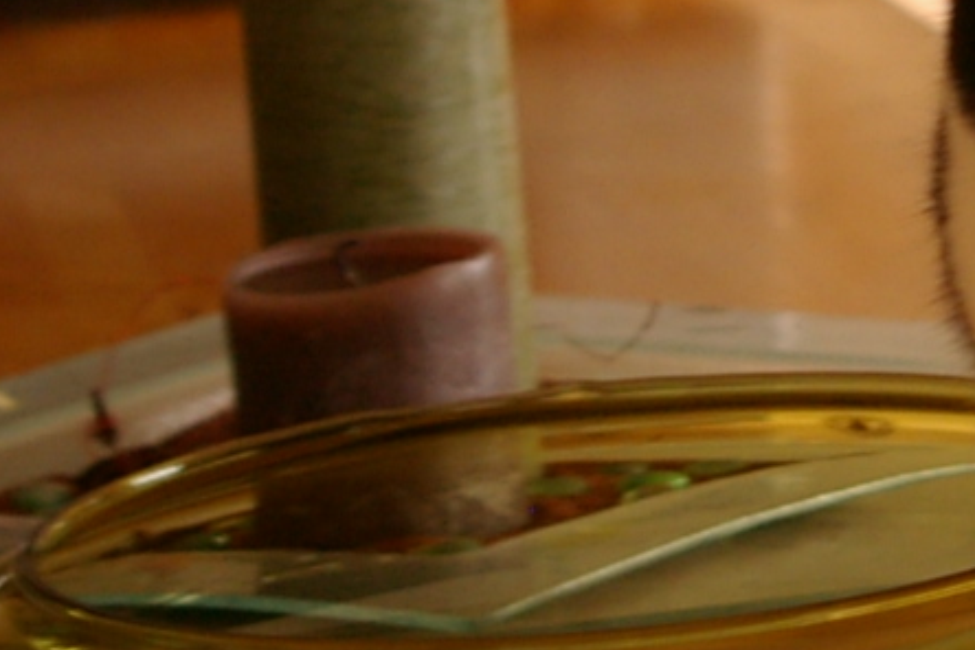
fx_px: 6147
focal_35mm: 227
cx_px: 1006
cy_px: 112
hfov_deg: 9.0
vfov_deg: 6.0
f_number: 4
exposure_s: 1/20
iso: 400
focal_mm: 28
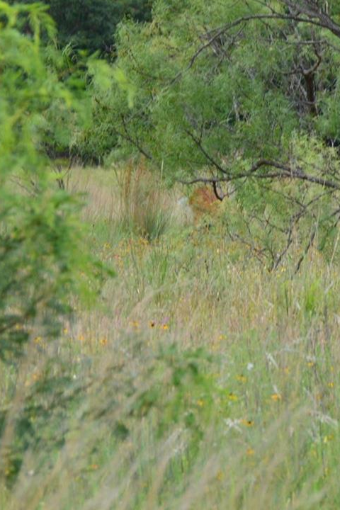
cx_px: 436
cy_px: 119
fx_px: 8151
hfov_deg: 2.4
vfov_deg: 3.6
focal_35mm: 575
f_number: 10
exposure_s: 1/200
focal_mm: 135
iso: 400
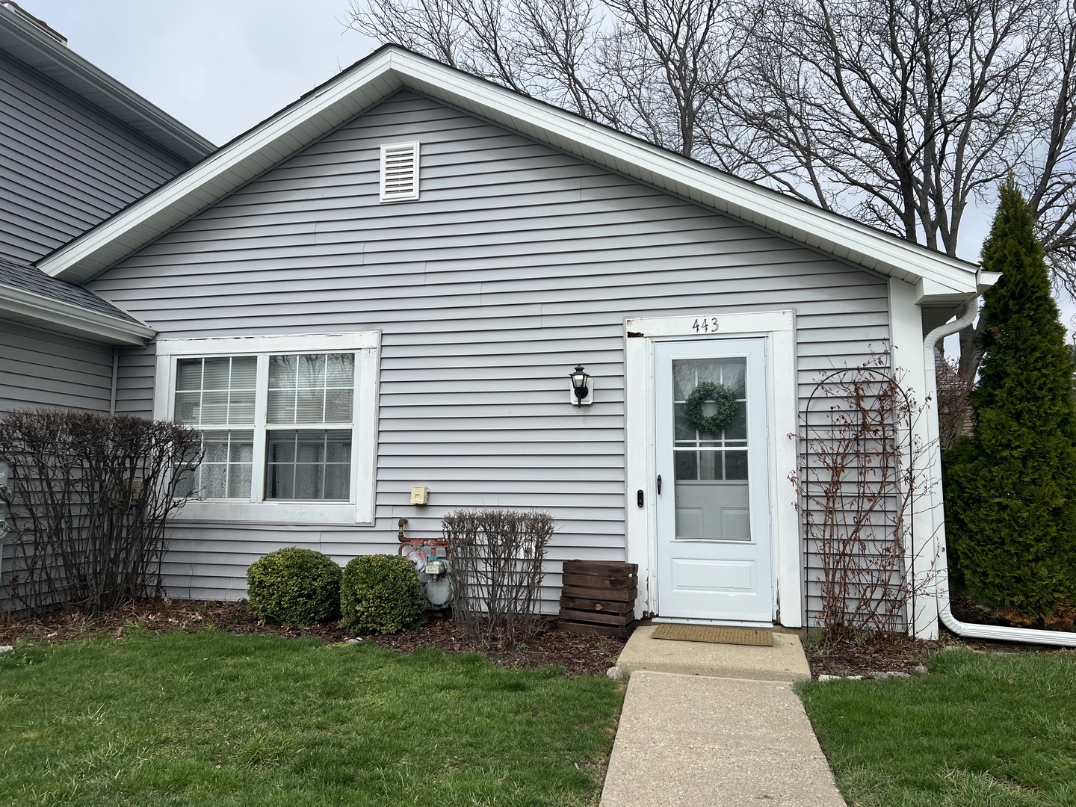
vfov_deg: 53.1
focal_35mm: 26
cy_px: 404
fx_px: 808
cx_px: 538
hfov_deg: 67.3
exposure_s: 1/5882
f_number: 1.5
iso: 50
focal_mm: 5.7
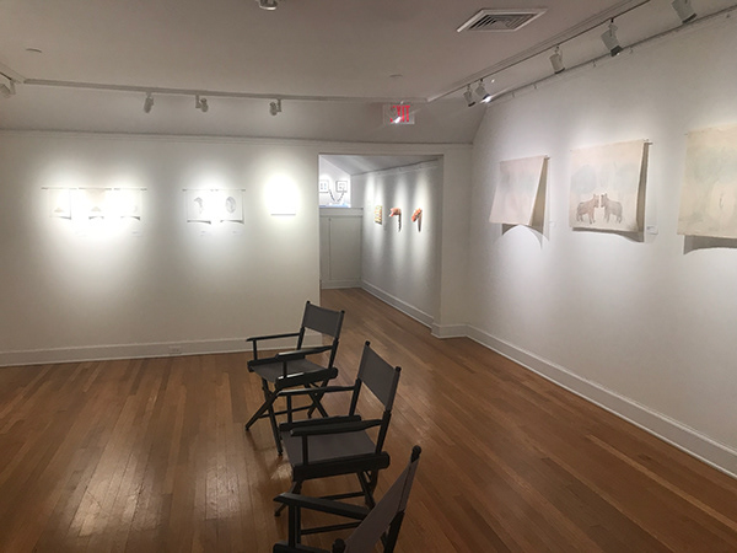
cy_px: 276
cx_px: 368
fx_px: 596
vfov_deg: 49.7
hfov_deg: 63.4
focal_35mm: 28
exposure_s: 1/40
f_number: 1.8
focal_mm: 3.99
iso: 32
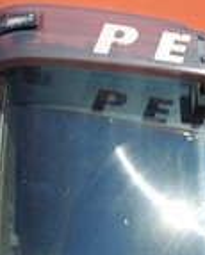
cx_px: 248
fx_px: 741
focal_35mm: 98
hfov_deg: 15.2
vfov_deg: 17.5
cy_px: 387
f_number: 1.8
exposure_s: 1/1191
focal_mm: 5.23
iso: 32
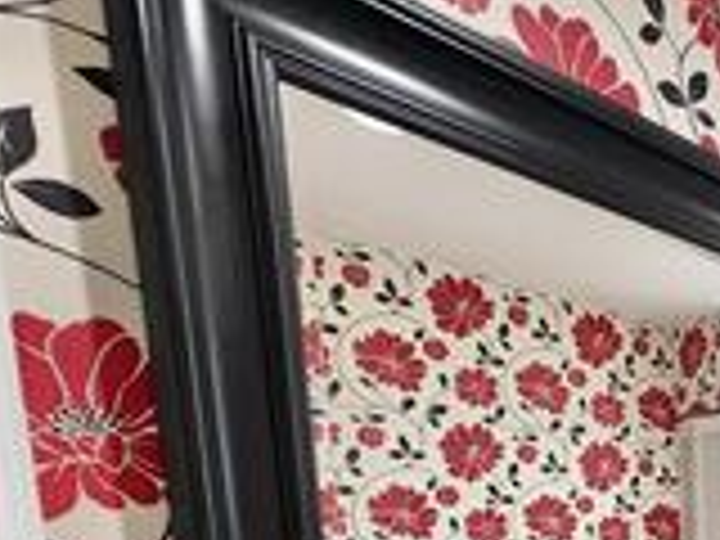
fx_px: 728
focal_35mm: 35
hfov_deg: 38.1
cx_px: 878
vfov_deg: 32.6
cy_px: 666
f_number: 2.2
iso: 250
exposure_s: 1/120
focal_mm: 2.22
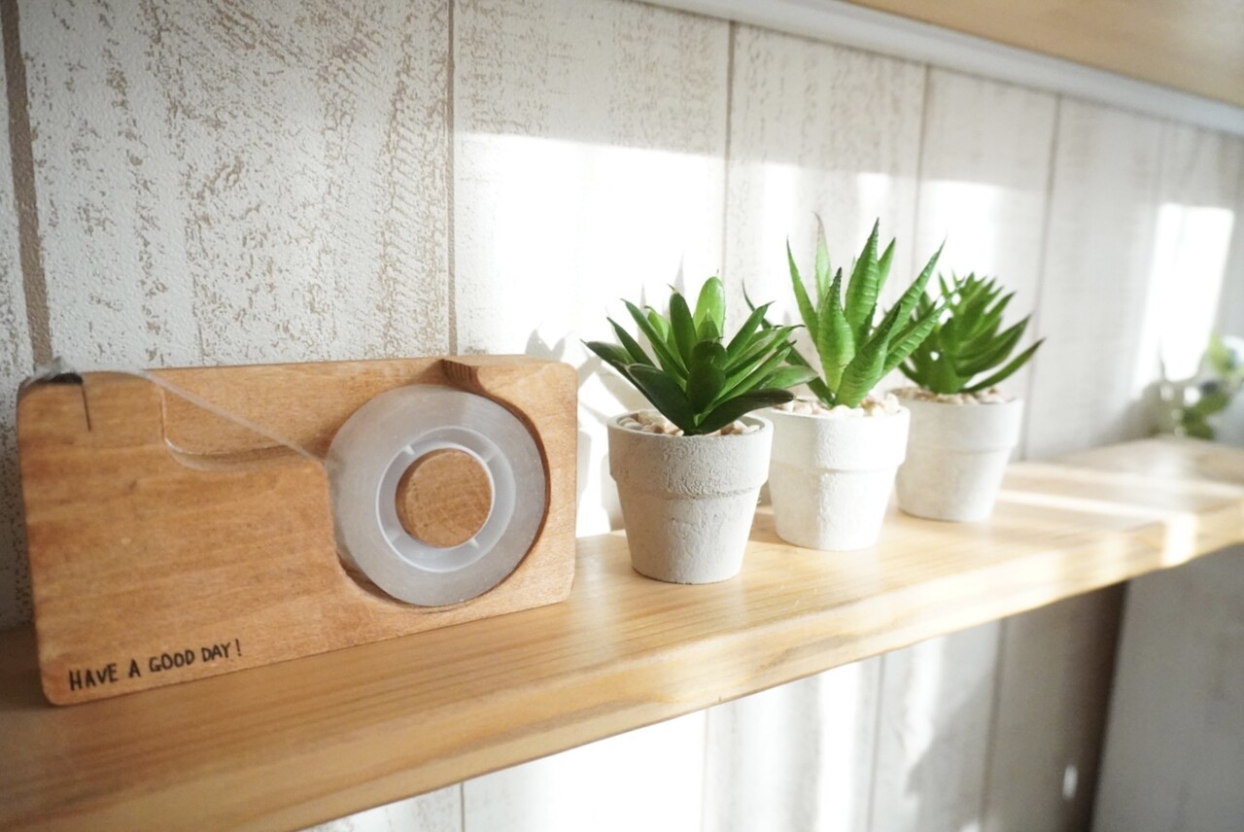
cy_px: 416
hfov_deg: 73.7
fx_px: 830
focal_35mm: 24
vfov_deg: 53.2
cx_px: 622
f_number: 4
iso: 6400
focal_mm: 16
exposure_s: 1/1250
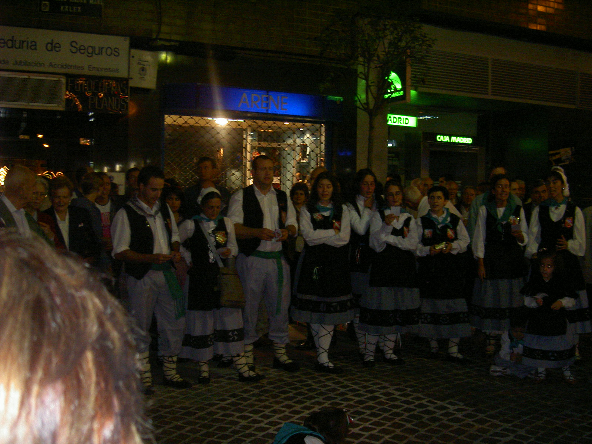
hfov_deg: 47.9
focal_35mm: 39
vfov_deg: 36.8
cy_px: 222
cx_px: 296
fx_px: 667
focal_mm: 8
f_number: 2.8
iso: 100
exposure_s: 1/59.5
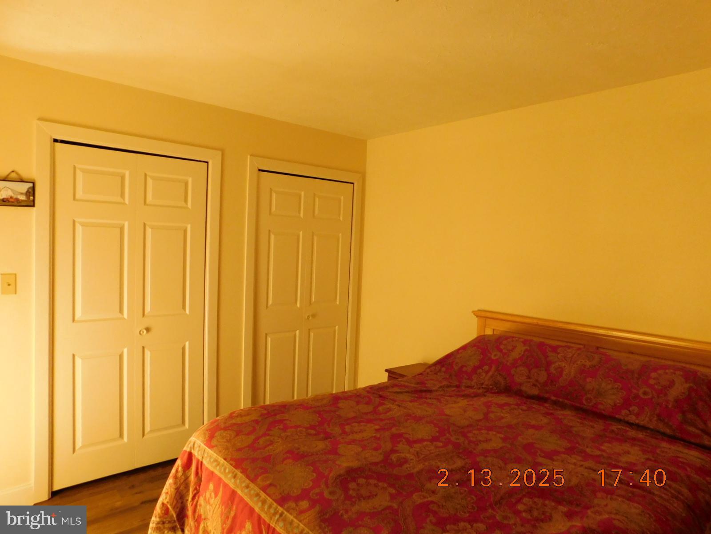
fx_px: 472
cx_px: 356
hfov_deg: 73.9
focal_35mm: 23
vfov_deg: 58.9
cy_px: 267
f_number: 3
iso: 400
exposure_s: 1/15
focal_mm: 4
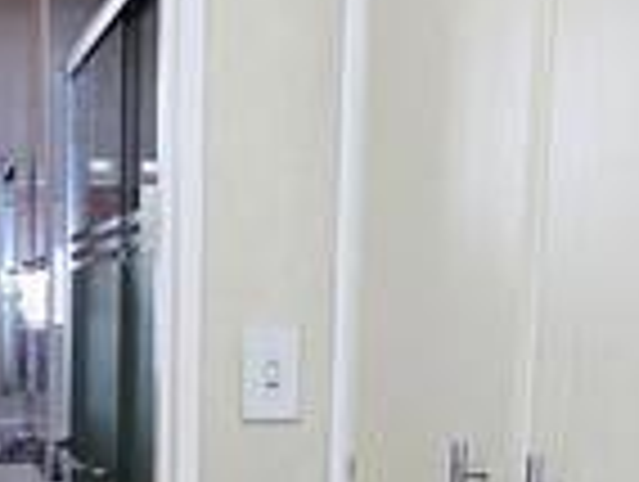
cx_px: 27
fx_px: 1350
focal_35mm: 73
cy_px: 559
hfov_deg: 25.5
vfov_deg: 19.2
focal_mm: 2.2
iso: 100
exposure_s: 1/50.3
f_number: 2.2
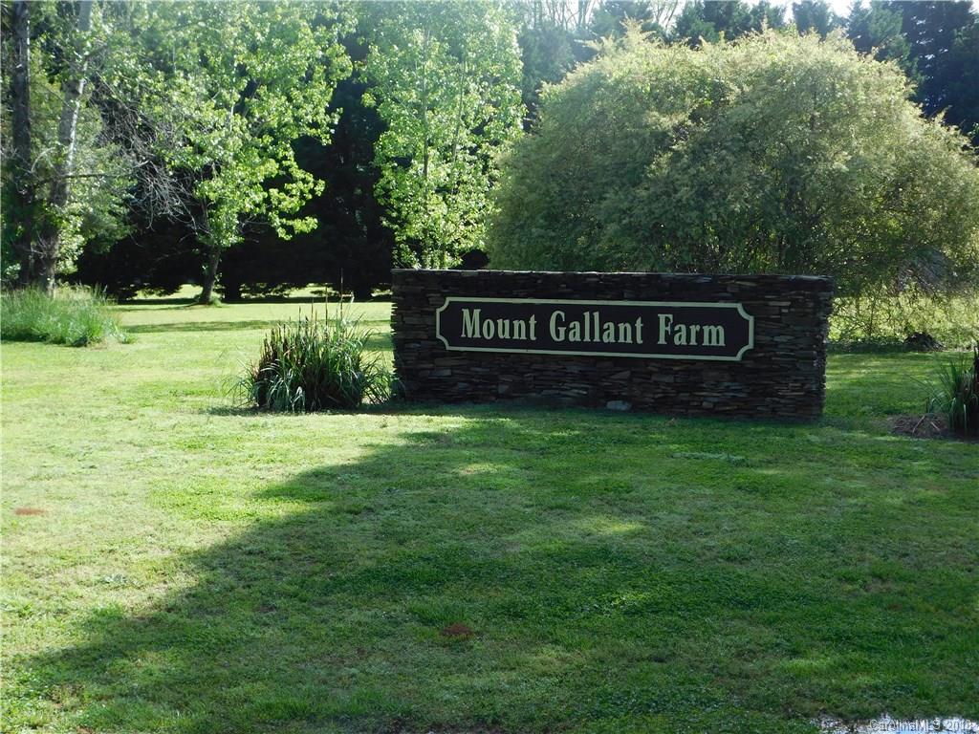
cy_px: 367
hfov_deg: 32.7
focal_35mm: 59
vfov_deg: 24.8
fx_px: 1669
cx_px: 490
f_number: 4
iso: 125
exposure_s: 1/400
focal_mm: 10.4
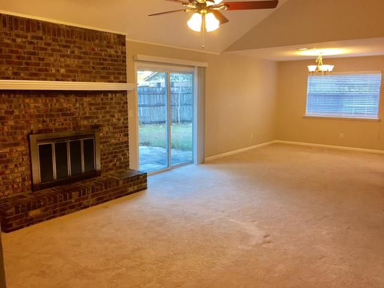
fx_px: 322
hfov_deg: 61.7
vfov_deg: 48.2
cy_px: 144
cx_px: 192
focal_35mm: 29
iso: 40
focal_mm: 4.15
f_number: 2.2
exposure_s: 1/17
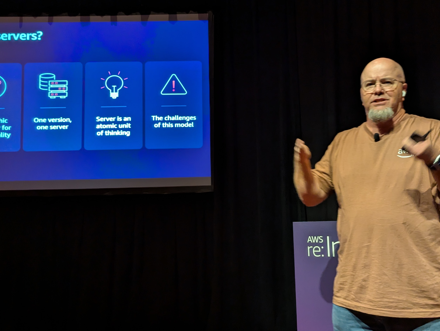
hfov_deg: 47.8
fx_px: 496
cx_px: 231
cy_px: 160
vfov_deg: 36.9
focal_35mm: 39
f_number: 1.85
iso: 510
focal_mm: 6.81
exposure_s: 1/45
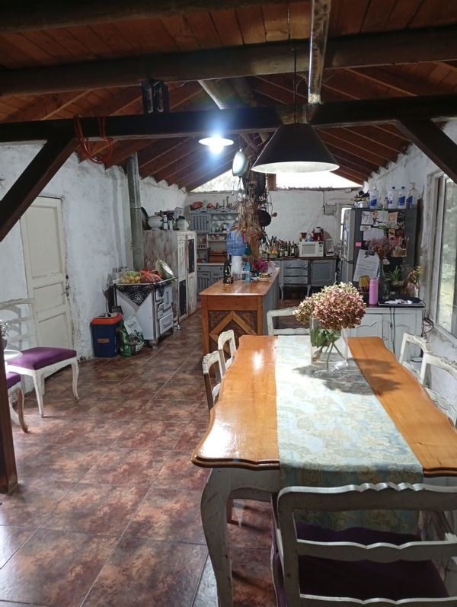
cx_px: 228
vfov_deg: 65.3
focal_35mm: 27
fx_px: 474
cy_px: 304
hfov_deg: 51.5
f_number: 1.8
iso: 914
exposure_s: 1/20
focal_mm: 3.98
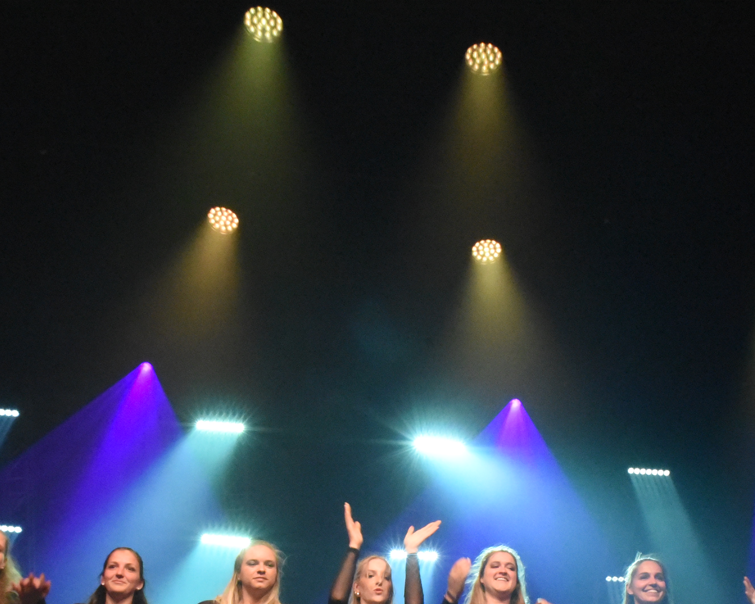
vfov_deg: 29.6
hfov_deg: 38.5
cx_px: 476
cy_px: 587
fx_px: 1073
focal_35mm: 48
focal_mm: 20
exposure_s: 1/160
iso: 12800
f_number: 20
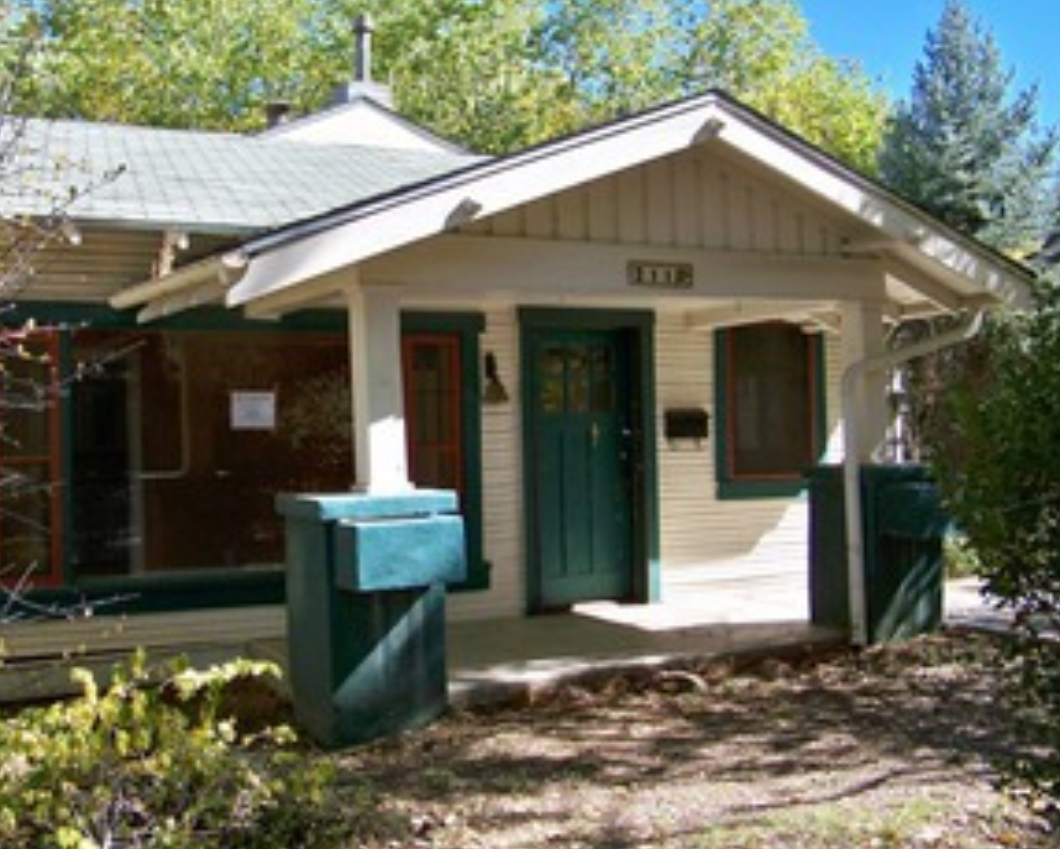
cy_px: 389
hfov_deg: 46.6
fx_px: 1224
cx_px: 426
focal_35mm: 39
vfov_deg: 38.2
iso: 125
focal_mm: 5.85
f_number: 2.8
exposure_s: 1/500
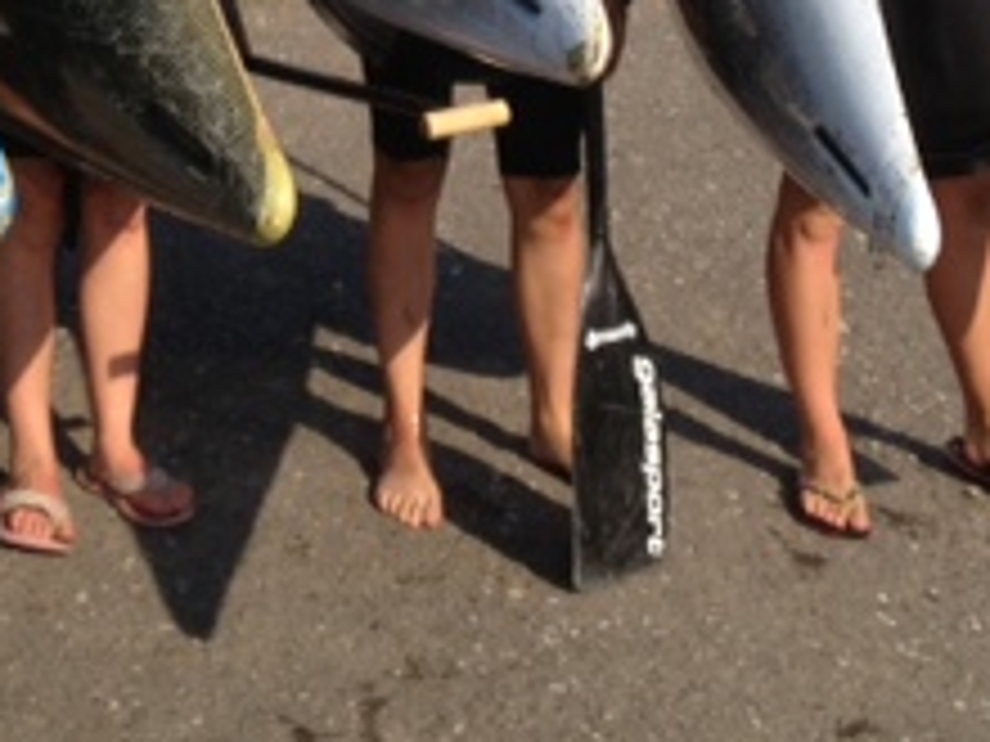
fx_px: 2917
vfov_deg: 13.9
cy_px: -234
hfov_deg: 19.2
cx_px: 320
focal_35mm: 102
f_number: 2.4
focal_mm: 4.28
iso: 50
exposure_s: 1/1672
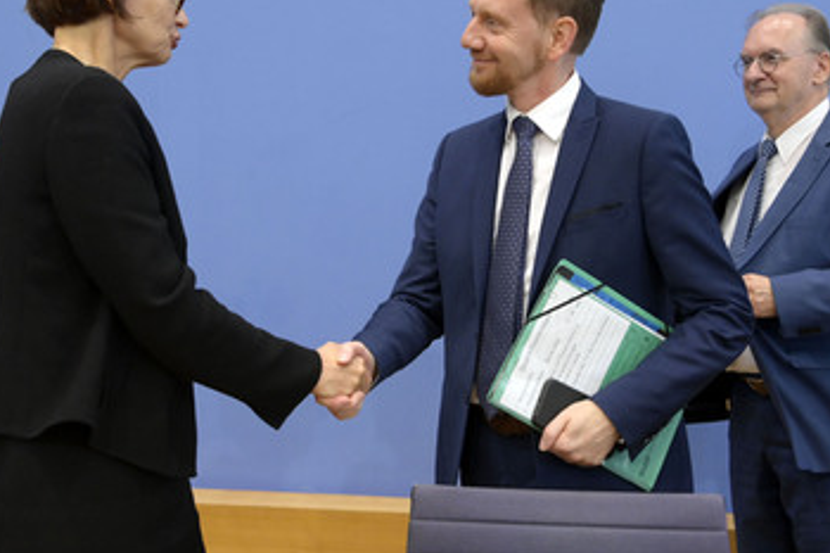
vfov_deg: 27.4
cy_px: 214
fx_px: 1129
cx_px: 426
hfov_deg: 40.4
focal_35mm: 49
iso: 5000
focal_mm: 38
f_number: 5.6
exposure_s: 1/500
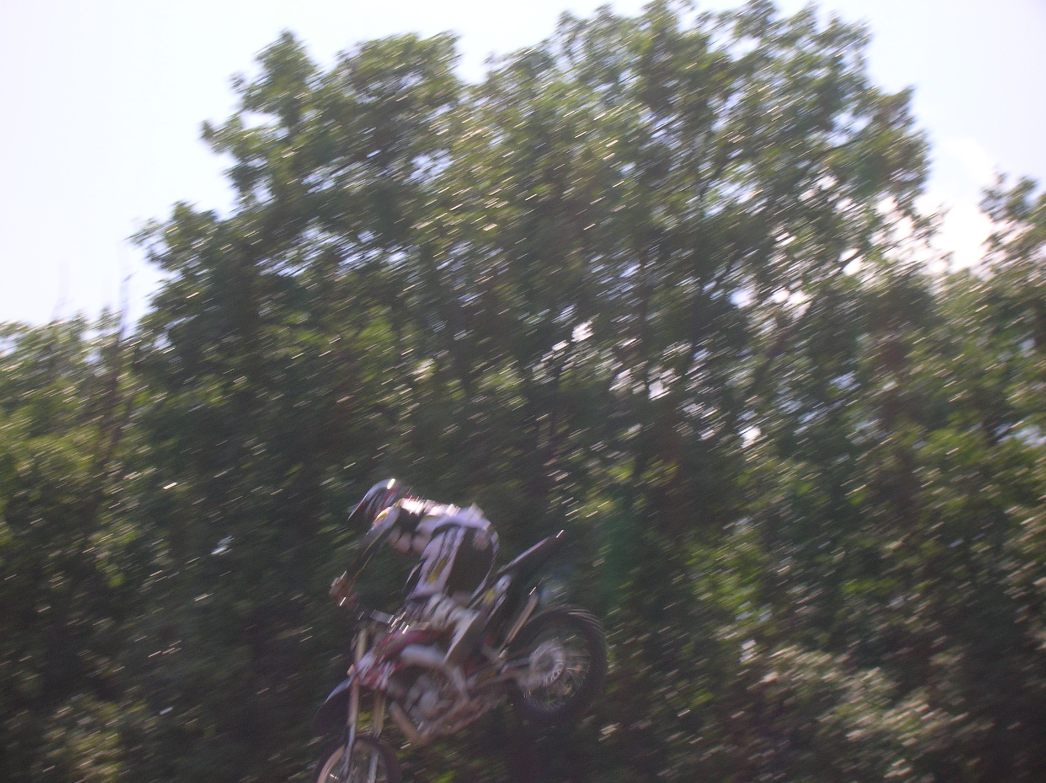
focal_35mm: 102
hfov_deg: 19.3
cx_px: 523
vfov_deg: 14.5
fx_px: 3080
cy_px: 392
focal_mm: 17.1
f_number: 8.2
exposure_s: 1/103
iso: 50
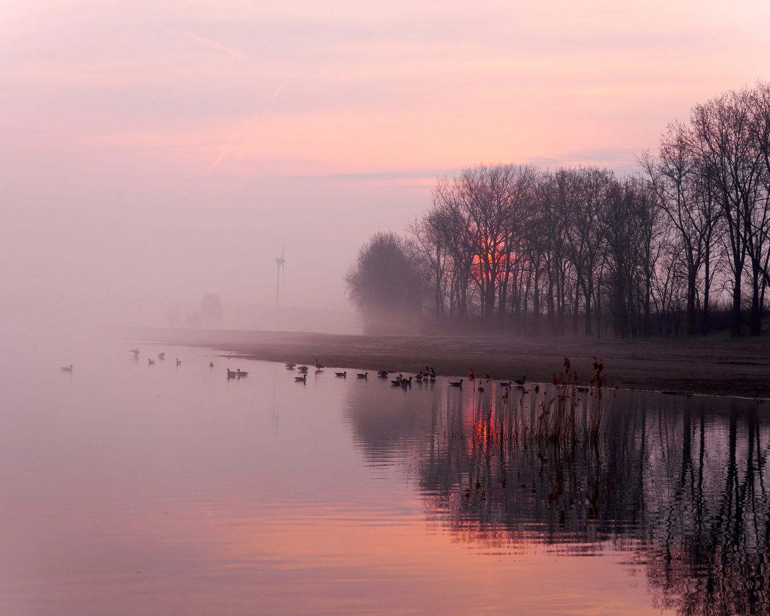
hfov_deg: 22.7
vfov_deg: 18.3
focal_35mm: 84
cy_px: 308
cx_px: 373
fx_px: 1914
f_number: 5
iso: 160
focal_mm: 40
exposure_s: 1/200
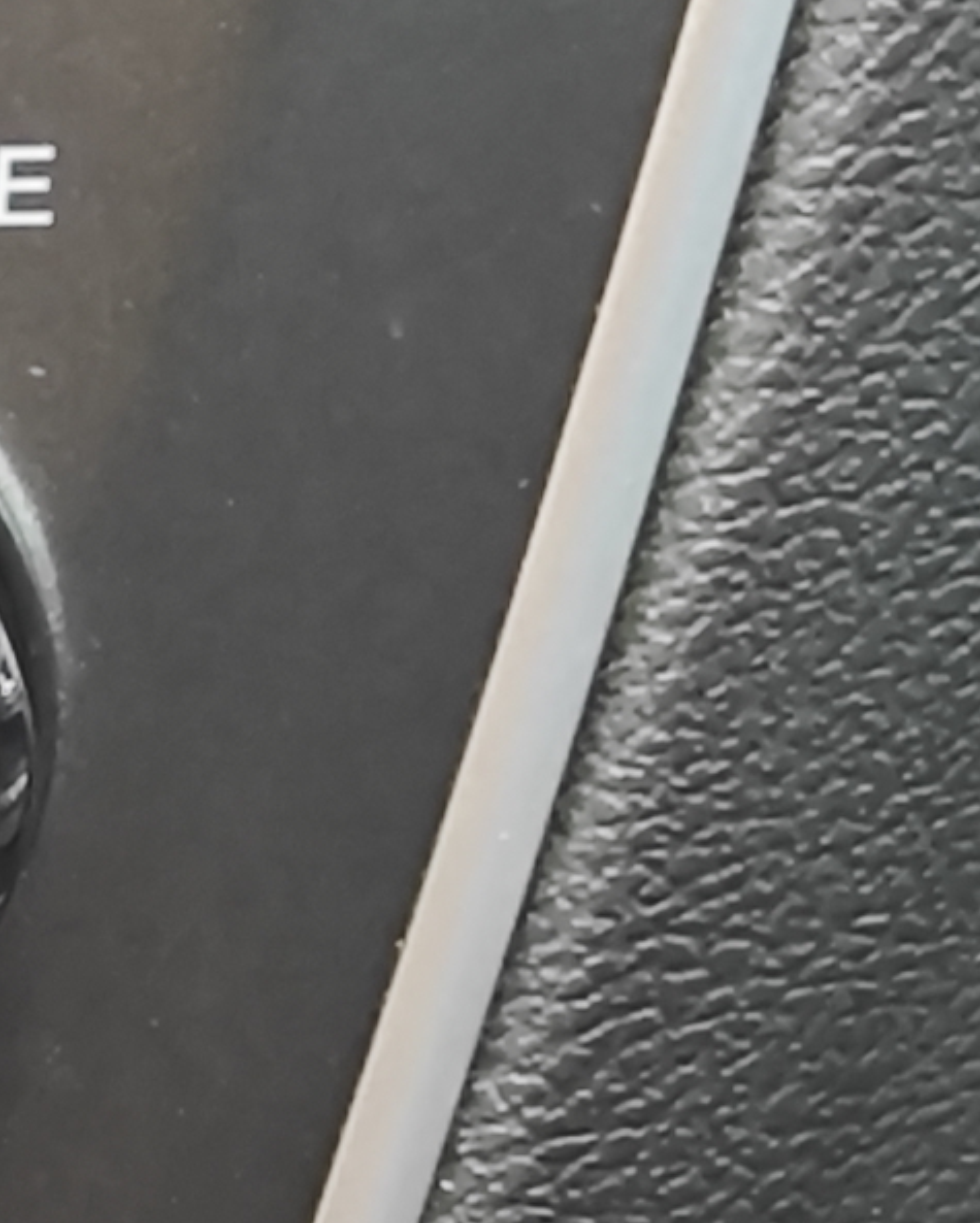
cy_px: 1689
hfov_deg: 4.8
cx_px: -1853
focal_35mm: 310
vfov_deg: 6.2
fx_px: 11230
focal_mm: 8.7
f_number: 1.9
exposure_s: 1/25
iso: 1000
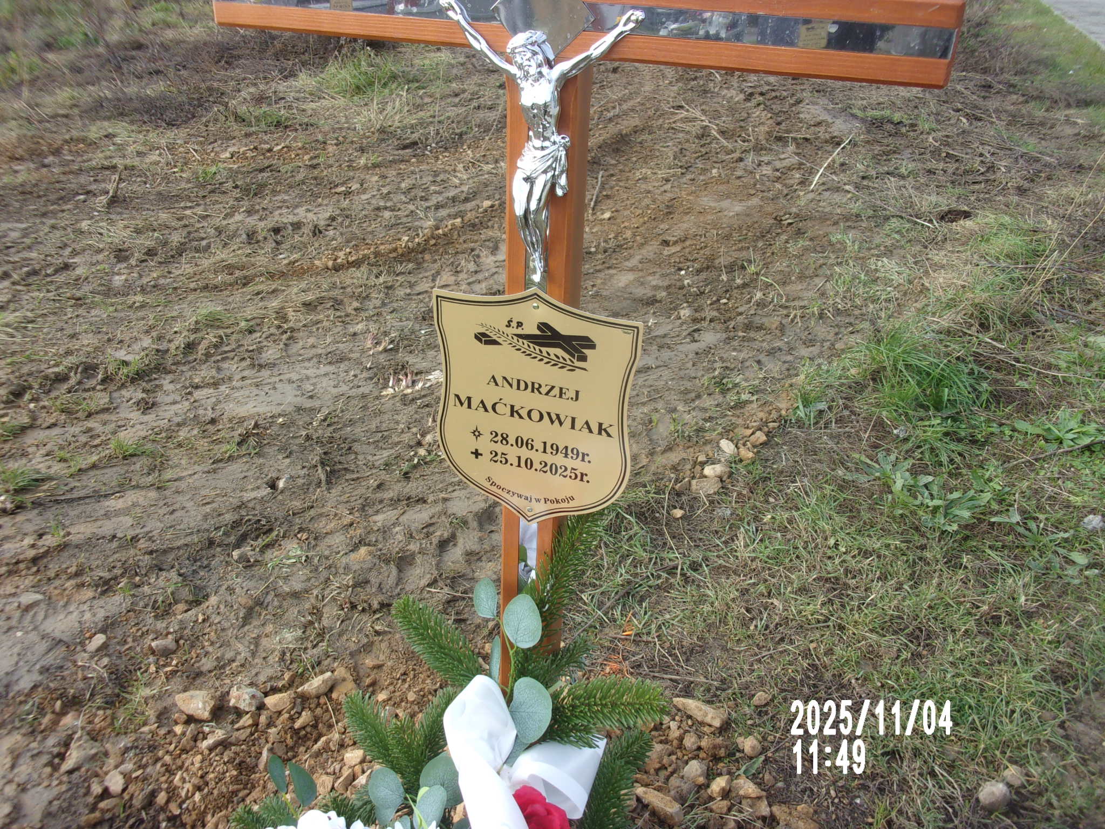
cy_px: 414
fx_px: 894
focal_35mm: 28
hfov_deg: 63.4
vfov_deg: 49.7
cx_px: 552
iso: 80
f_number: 3.9
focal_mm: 5.1
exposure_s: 1/180
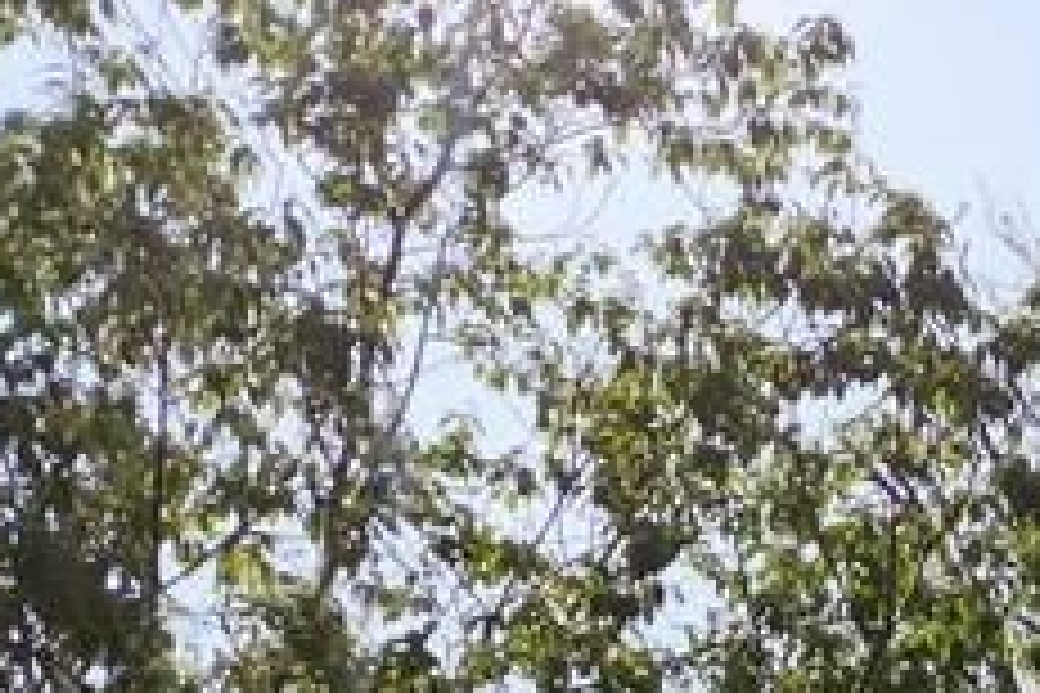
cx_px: 1895
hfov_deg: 16.1
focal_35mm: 106
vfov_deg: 11.3
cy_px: 1534
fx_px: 3062
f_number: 1.8
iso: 20
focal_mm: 5.4
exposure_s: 1/3100
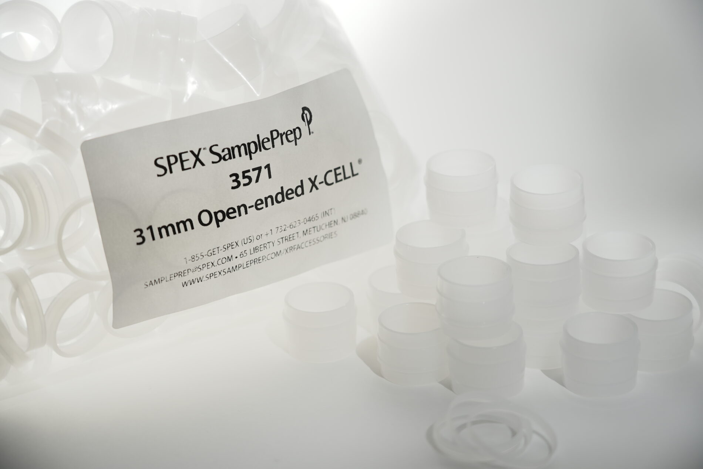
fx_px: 1407
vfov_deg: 18.9
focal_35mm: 72
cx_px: 352
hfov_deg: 28.1
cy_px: 234
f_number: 4
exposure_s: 1/60
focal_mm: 72
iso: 160
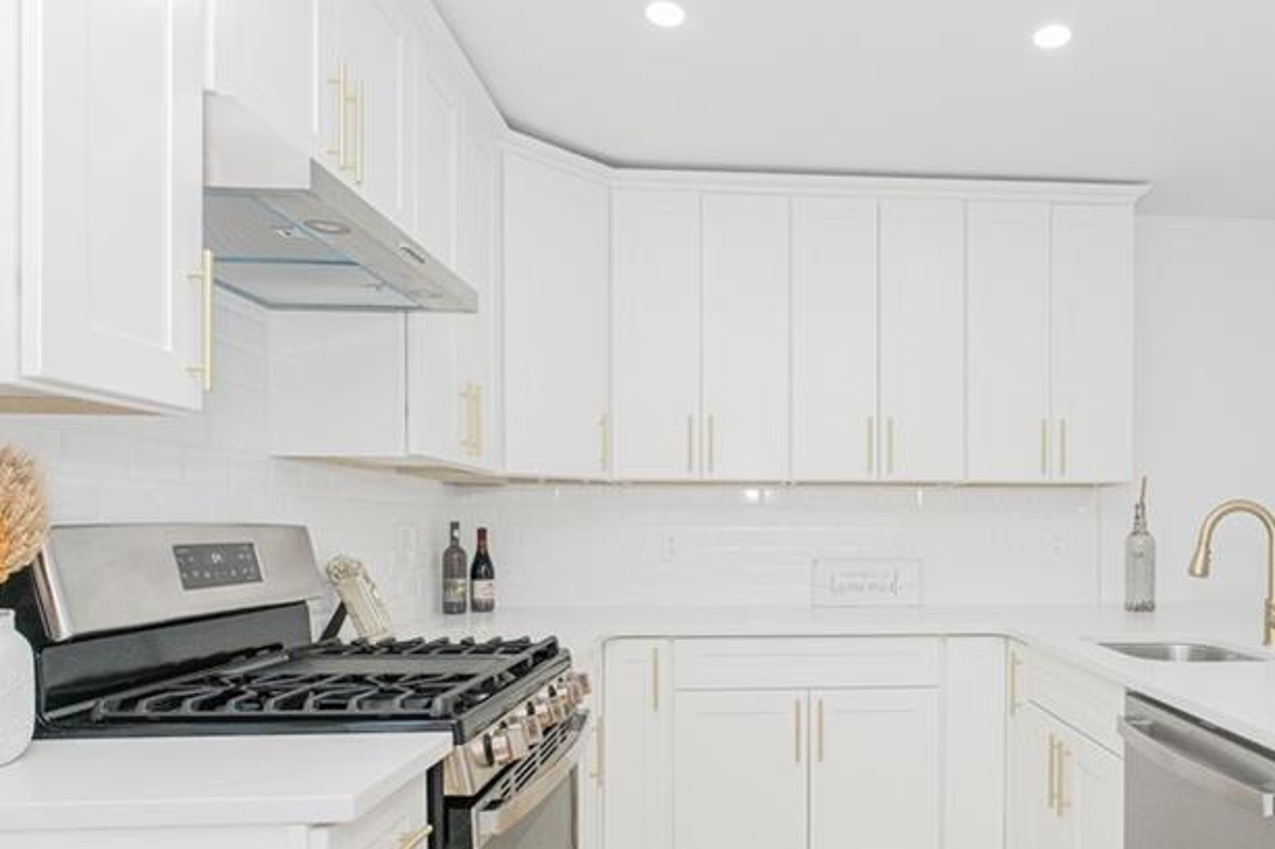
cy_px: 540
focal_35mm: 25
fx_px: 885
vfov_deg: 50.6
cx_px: 824
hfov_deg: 69.9
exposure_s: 1/160
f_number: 7.1
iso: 1250
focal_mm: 10
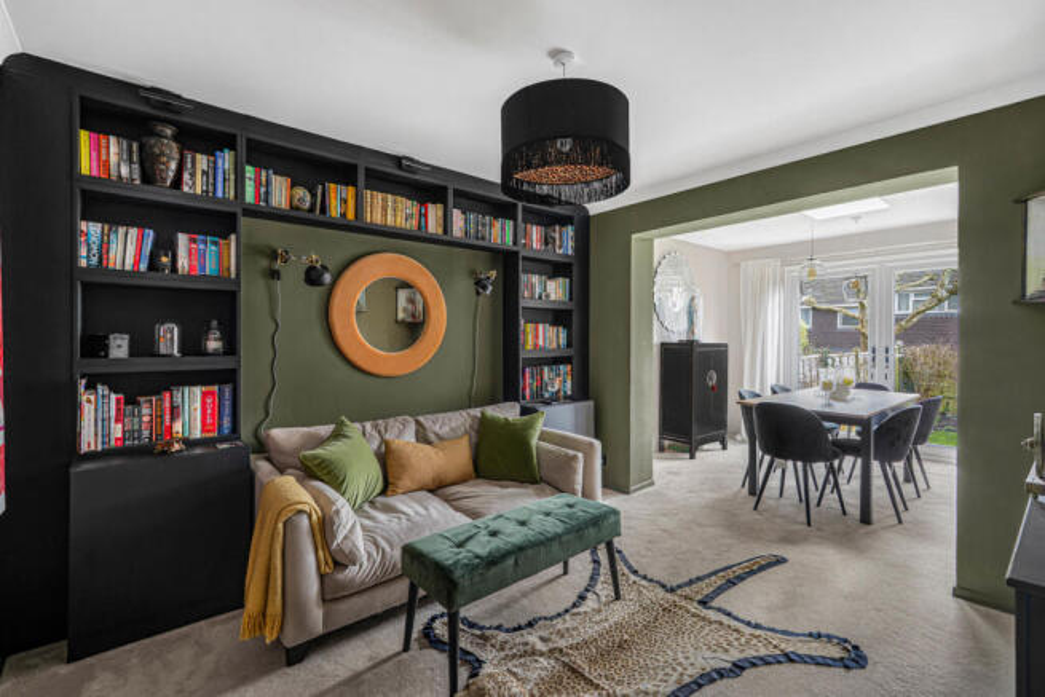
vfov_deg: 73.8
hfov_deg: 96.7
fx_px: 465
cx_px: 522
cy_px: 348
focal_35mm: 16
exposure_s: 4
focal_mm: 16
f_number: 8
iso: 100
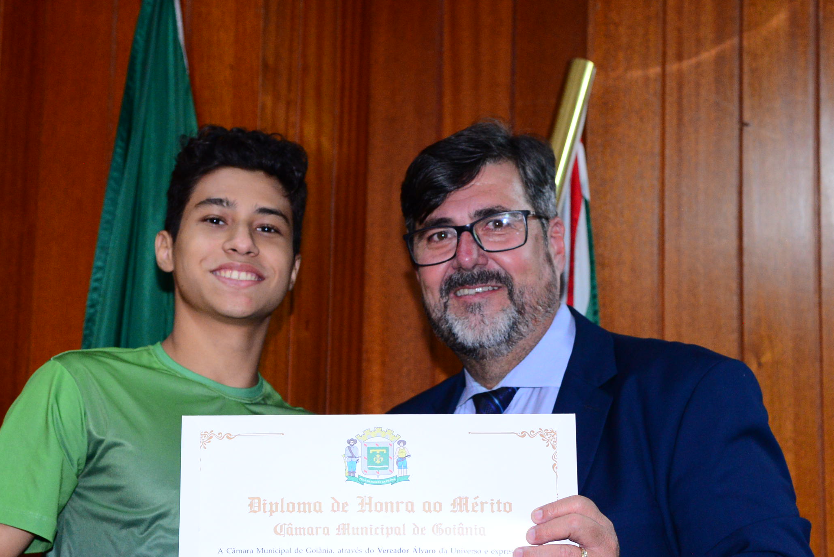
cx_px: 370
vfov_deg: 14.1
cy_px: 404
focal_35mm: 97
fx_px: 2248
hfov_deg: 21.0
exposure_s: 1/125
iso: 2500
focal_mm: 66
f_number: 4.5
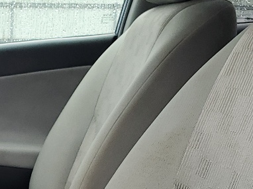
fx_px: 796
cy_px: 258
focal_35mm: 109
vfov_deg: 13.0
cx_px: -85
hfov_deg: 16.9
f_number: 1.5
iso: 50
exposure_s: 1/175
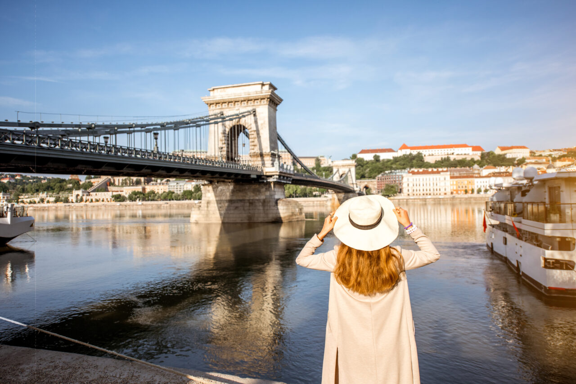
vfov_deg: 53.2
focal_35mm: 24
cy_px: 192
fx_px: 384
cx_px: 288
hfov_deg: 73.7
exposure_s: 1/5000
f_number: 3.2
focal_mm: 24
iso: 400
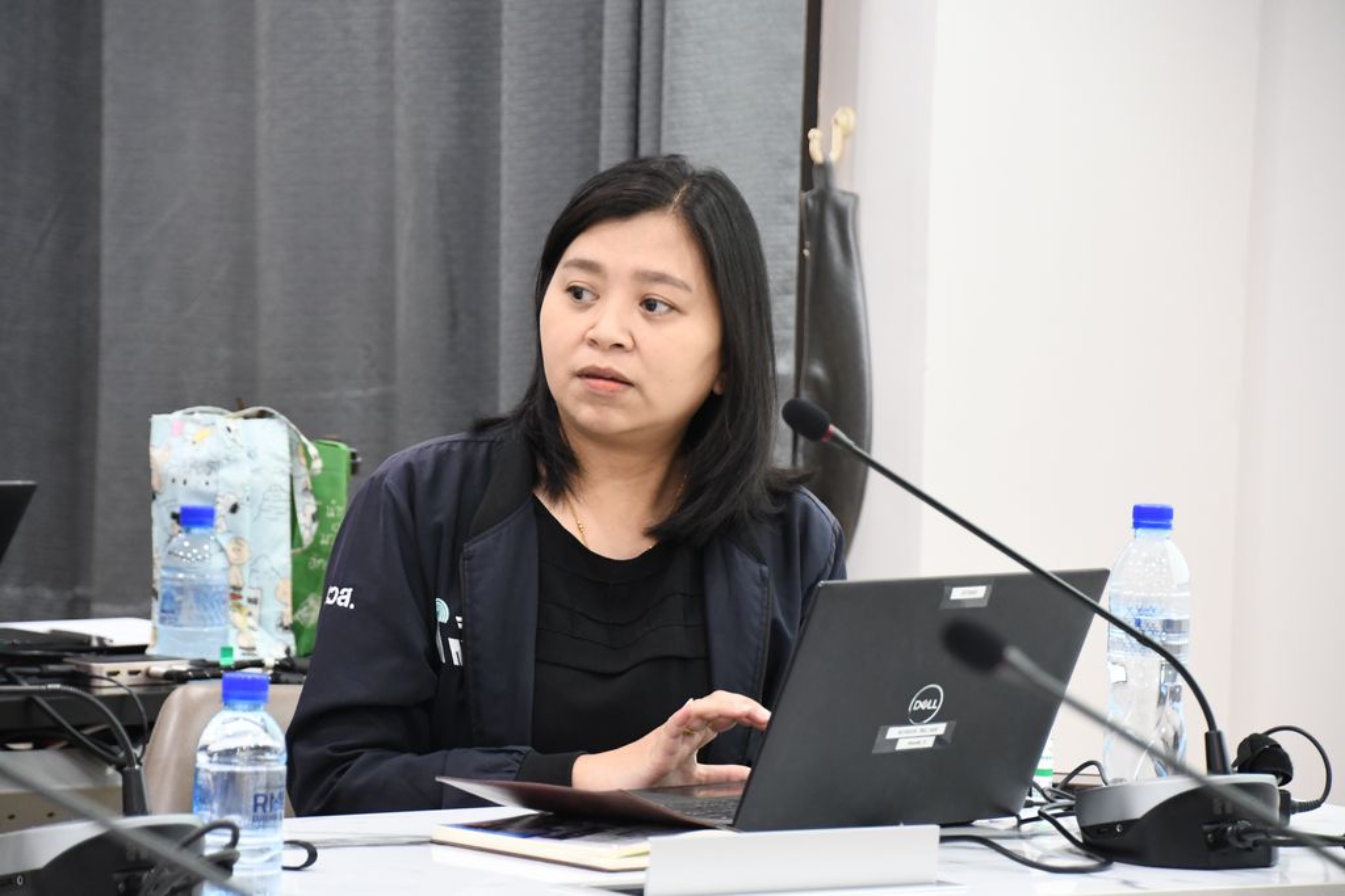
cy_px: 448
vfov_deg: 6.8
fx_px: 7547
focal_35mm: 202
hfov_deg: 10.2
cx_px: 672
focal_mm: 135
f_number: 6
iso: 3200
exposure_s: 1/50
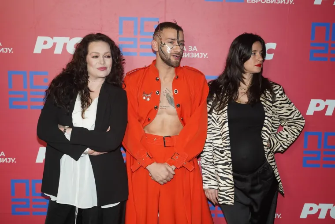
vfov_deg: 26.5
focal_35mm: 51
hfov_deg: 38.9
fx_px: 475
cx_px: 168
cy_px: 112
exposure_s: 1/250
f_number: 4
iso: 1600
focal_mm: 51
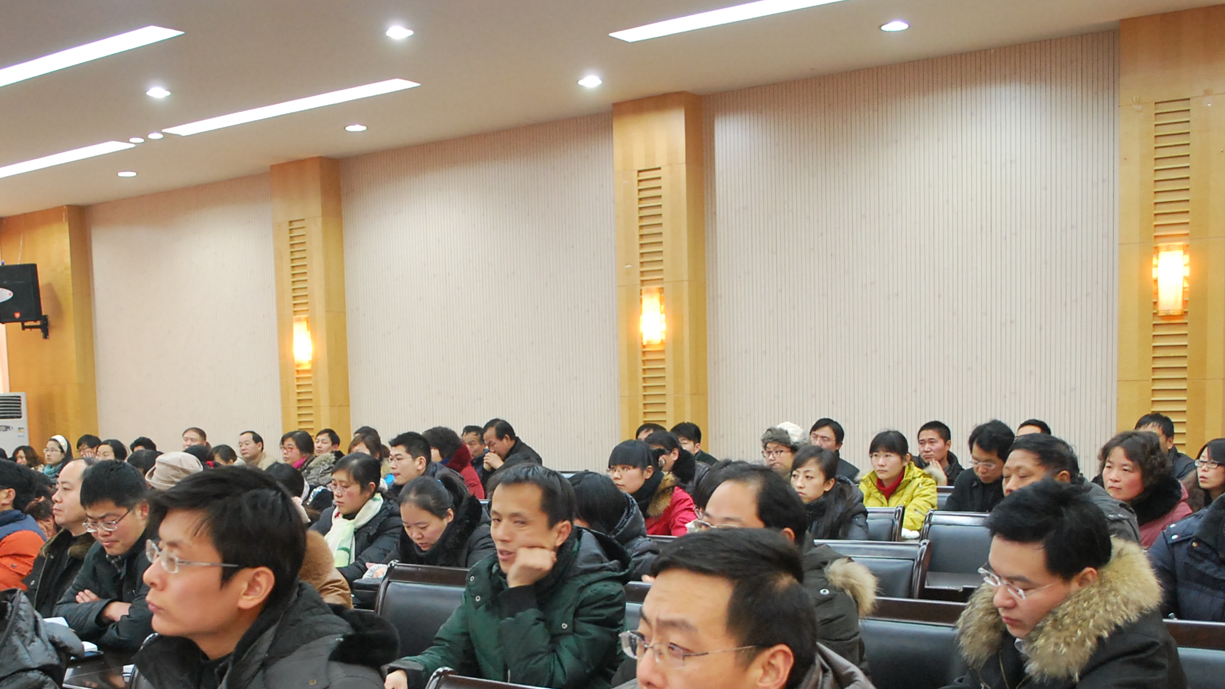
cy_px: 612
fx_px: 1429
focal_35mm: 44
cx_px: 491
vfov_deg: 26.3
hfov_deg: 46.1
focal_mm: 18
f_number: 3.5
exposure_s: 1/15
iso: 800
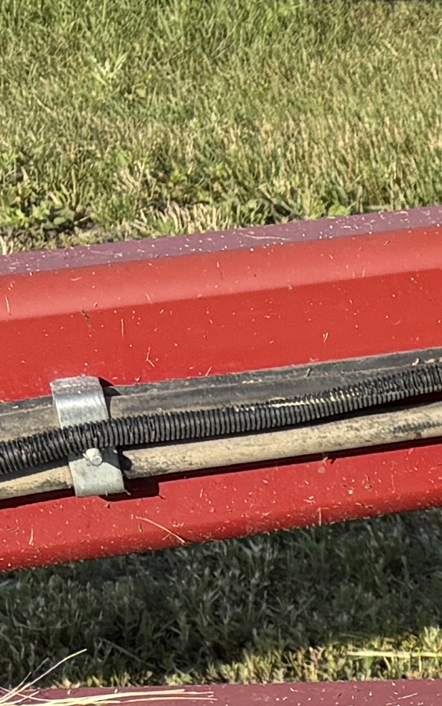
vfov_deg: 11.8
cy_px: 1174
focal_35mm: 166
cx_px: 1418
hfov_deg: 6.9
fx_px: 3197
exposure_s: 1/1364
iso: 50
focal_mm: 5.96
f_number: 1.6
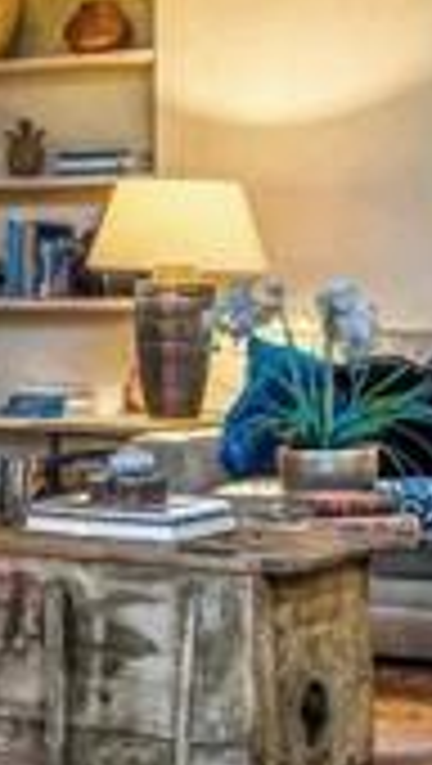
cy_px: 299
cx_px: -27
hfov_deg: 11.2
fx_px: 2173
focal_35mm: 107
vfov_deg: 19.9
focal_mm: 17
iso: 100
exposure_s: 1/15
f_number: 7.1
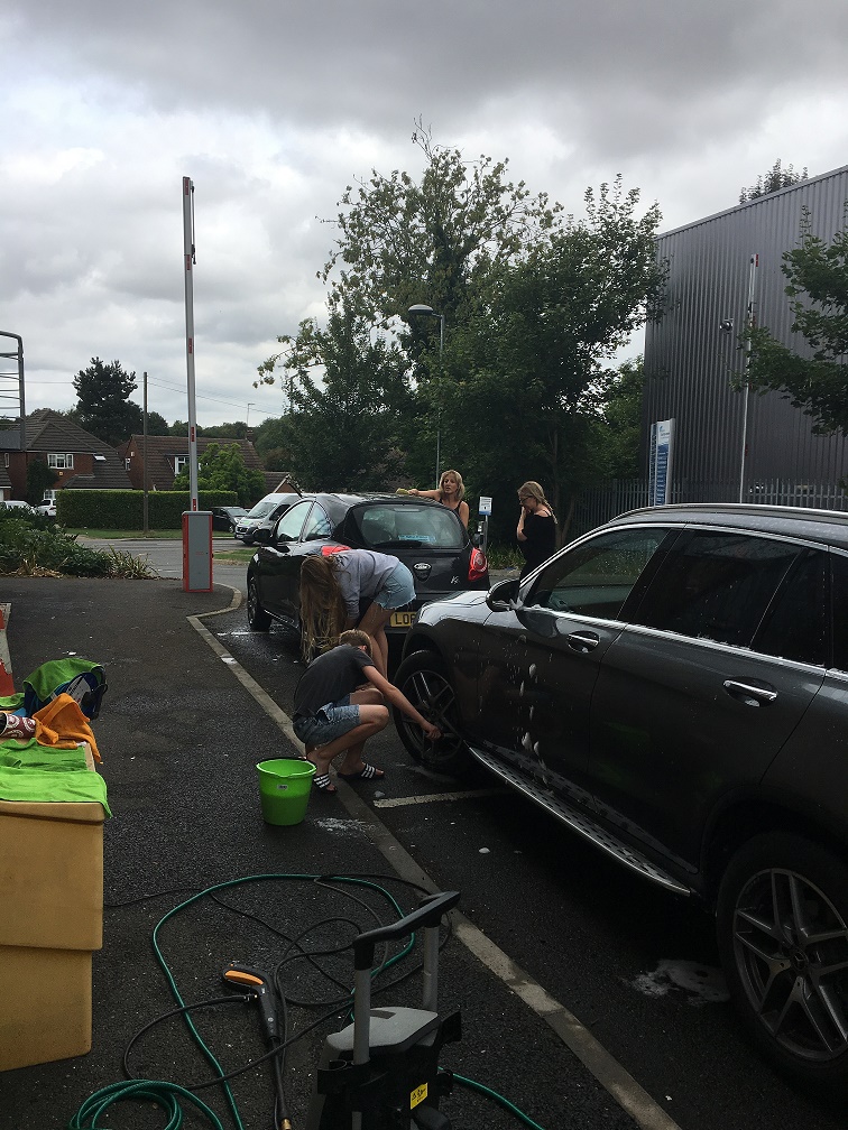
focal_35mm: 29
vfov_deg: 61.7
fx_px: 947
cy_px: 565
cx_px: 424
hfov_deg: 48.2
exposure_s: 1/810
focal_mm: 4.15
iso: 25
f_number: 2.2
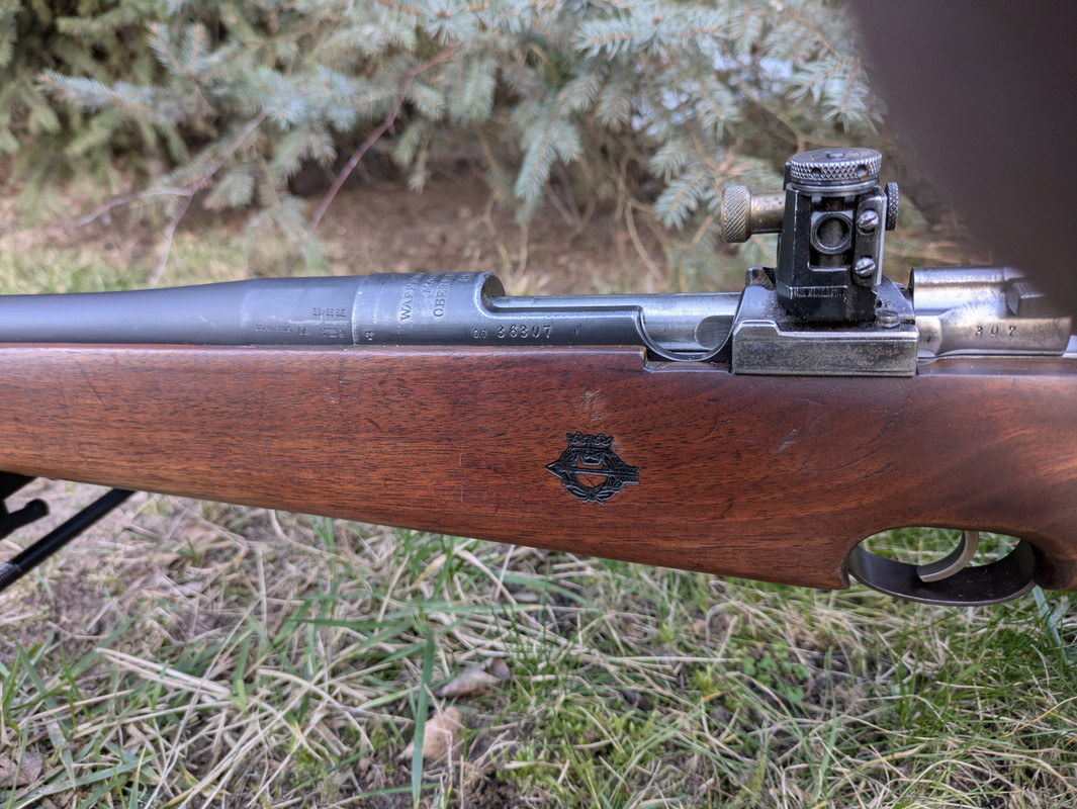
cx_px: 538
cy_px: 404
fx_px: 778
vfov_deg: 54.9
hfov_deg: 69.4
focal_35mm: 25
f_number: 1.89
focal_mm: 5.43
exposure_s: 1/50
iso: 211
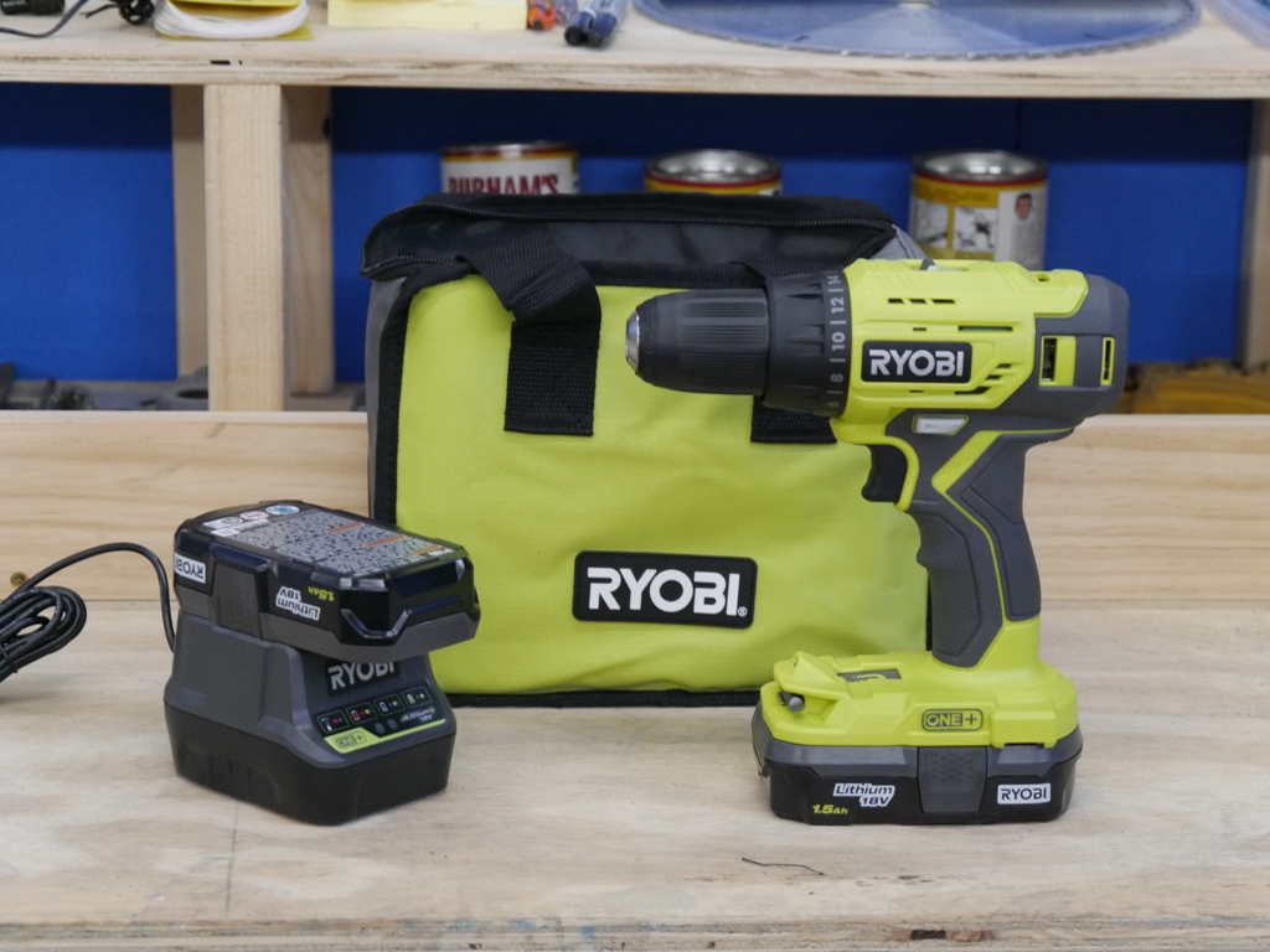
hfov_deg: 17.9
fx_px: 4036
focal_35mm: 110
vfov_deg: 13.5
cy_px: 476
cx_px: 635
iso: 2500
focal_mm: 55
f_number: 5.1
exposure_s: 1/125
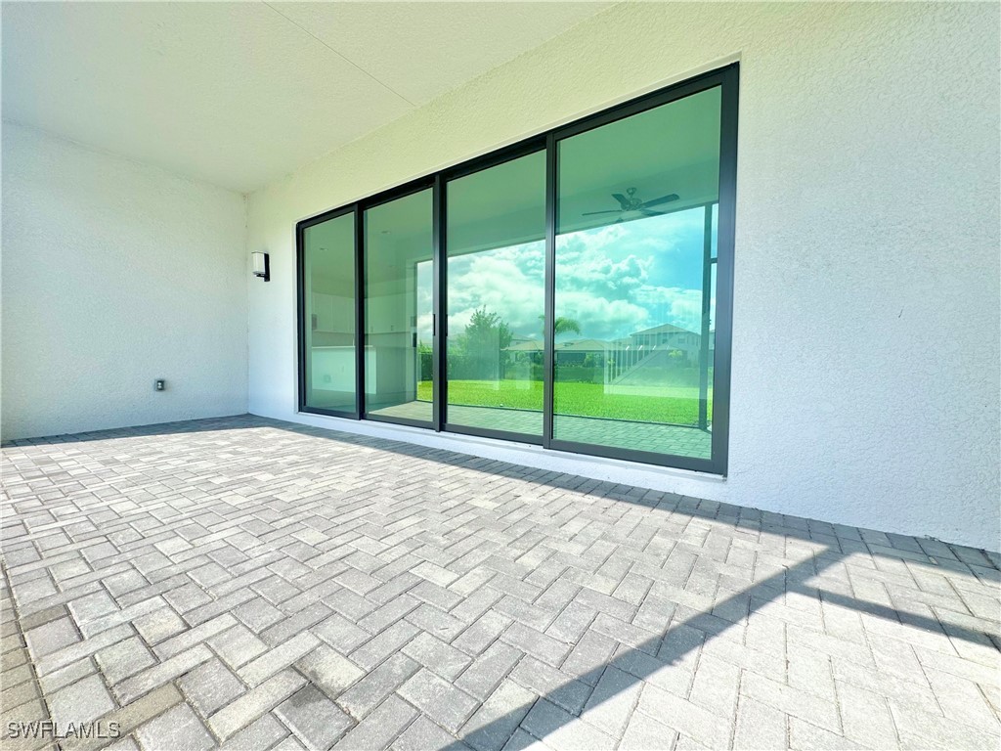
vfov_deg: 85.7
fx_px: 405
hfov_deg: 102.1
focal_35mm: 14
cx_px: 500
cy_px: 376
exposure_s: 1/587
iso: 40
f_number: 2.2
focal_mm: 2.22
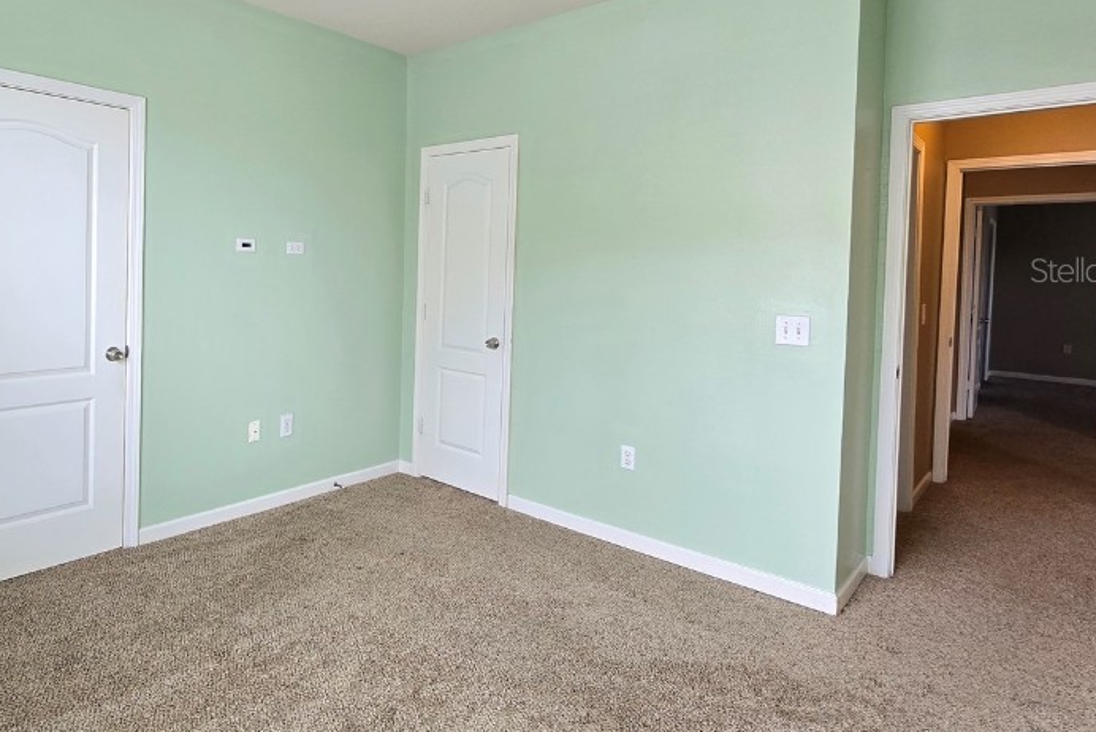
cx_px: 369
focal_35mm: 20
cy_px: 269
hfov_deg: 81.3
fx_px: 609
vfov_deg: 61.1
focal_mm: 2.2
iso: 100
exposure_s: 1/60
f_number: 2.2
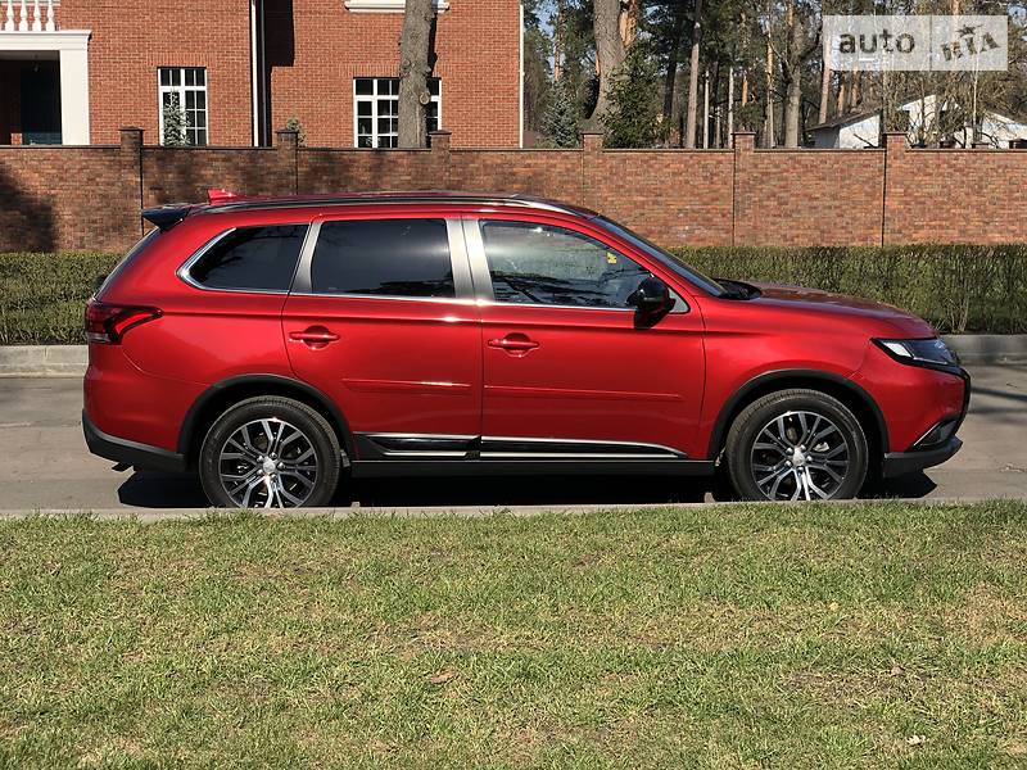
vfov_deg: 28.0
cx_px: 514
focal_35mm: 52
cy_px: 385
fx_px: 1543
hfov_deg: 36.8
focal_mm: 6
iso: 16
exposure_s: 1/480
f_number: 2.4
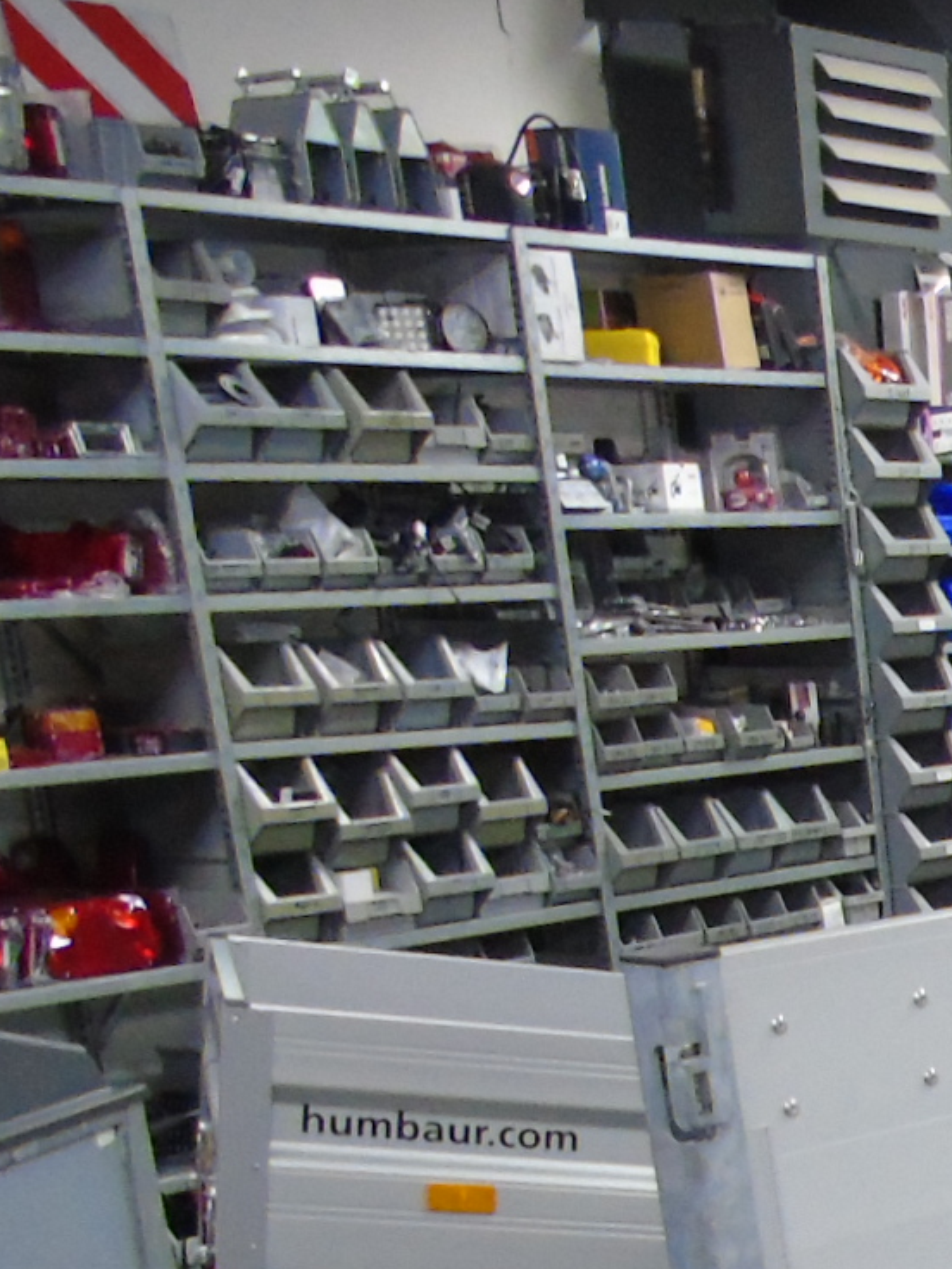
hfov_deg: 13.4
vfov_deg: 20.6
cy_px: 1572
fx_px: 3227
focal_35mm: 88
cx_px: 2120
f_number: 3.4
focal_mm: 4.4
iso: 400
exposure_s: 1/10
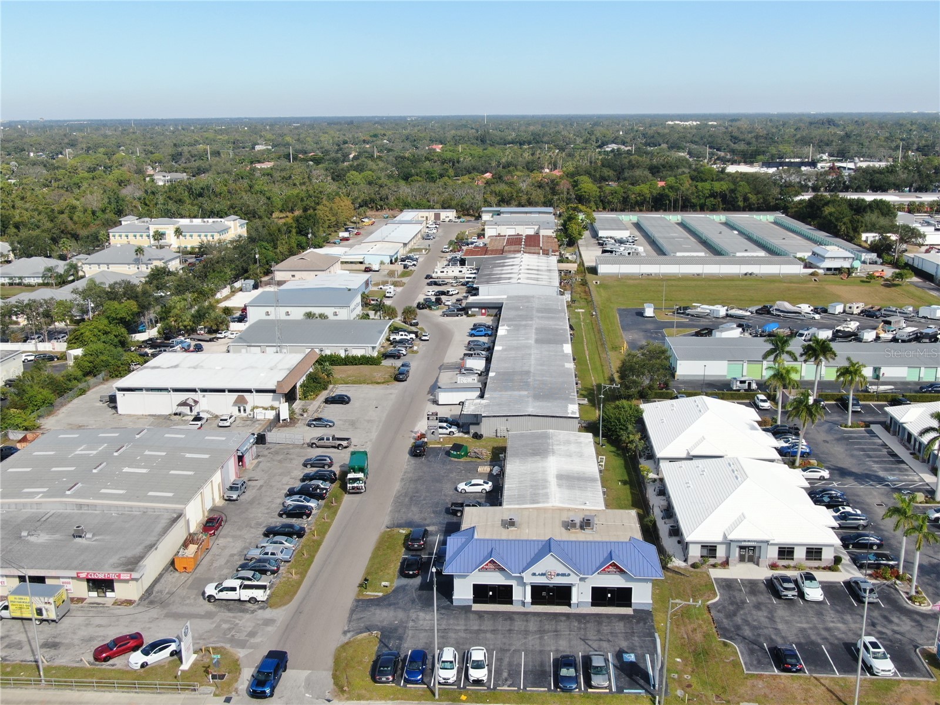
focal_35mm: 36
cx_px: 470
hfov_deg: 51.4
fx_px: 978
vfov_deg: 39.7
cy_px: 352
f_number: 3.3
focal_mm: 6.21
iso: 100
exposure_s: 1/800
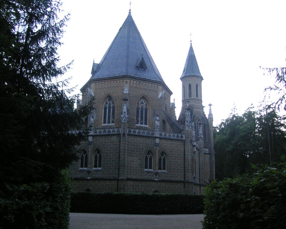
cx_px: 142
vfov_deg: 38.2
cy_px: 114
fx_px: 330
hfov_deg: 46.8
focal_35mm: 39
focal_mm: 6.1
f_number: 2.8
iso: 100
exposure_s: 1/20
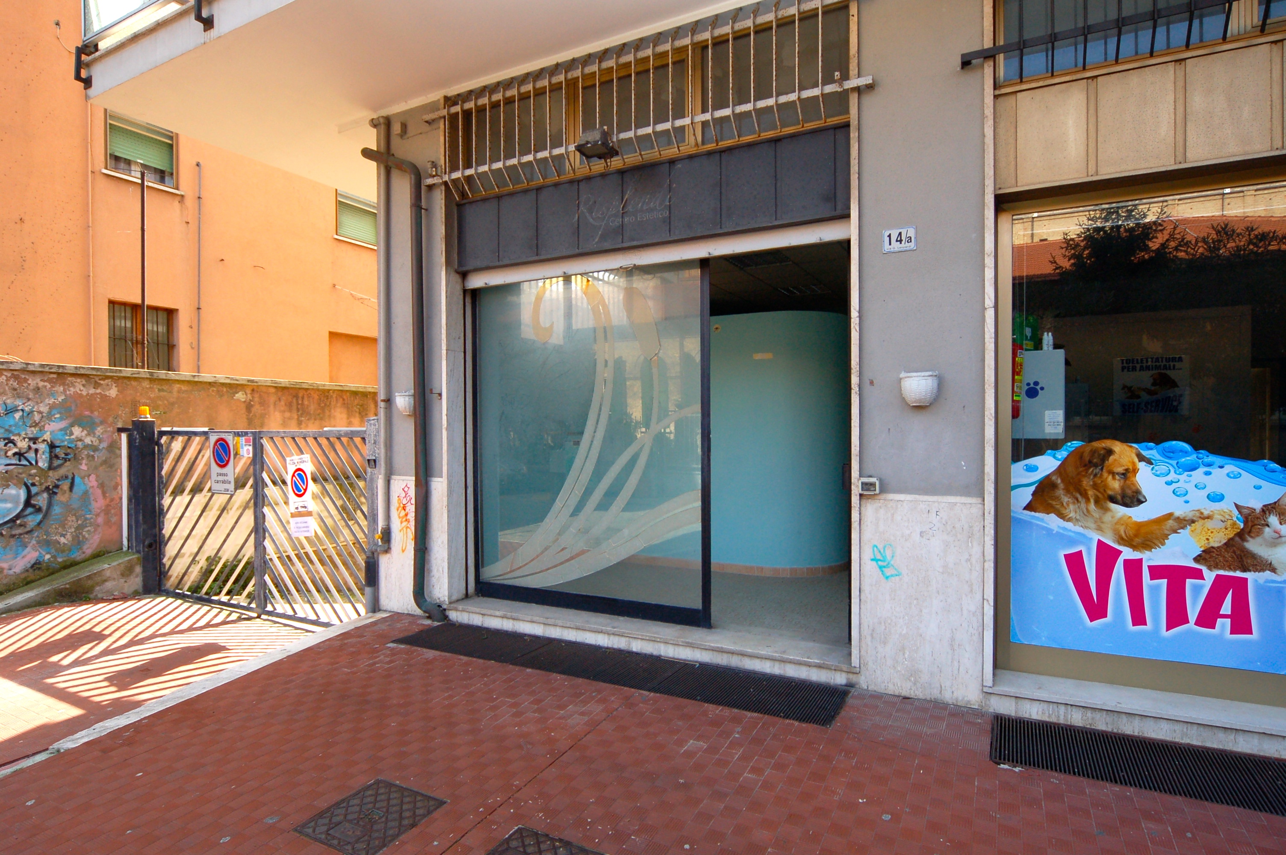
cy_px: 428
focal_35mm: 18
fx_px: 642
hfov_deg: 90.1
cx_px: 643
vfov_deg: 67.3
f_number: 8
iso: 400
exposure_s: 1/250
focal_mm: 12
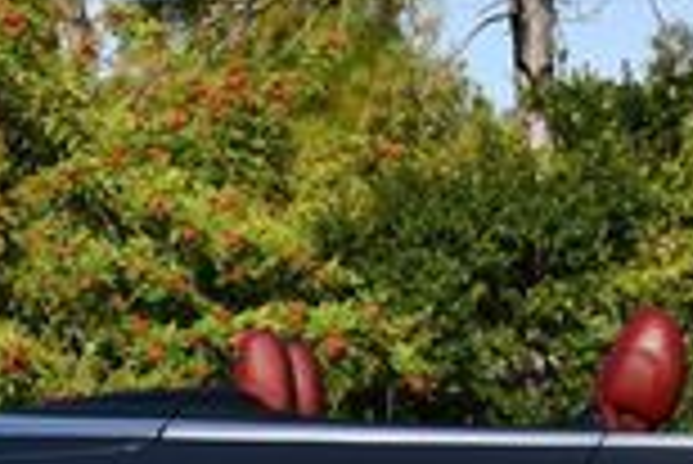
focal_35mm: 283
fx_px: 5453
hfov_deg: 7.2
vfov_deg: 4.9
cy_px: 257
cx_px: 832
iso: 100
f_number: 9
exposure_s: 1/320
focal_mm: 34
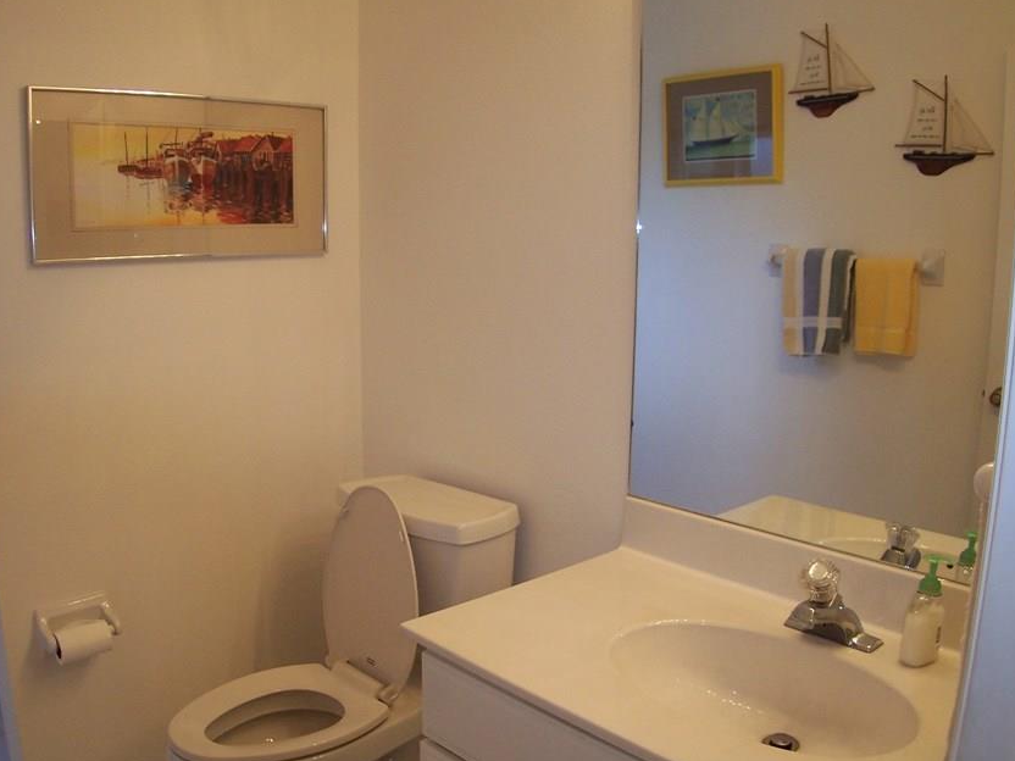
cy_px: 415
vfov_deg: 30.3
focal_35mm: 48
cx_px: 476
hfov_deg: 39.6
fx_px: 1407
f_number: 2.8
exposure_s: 1/90
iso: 140
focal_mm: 8
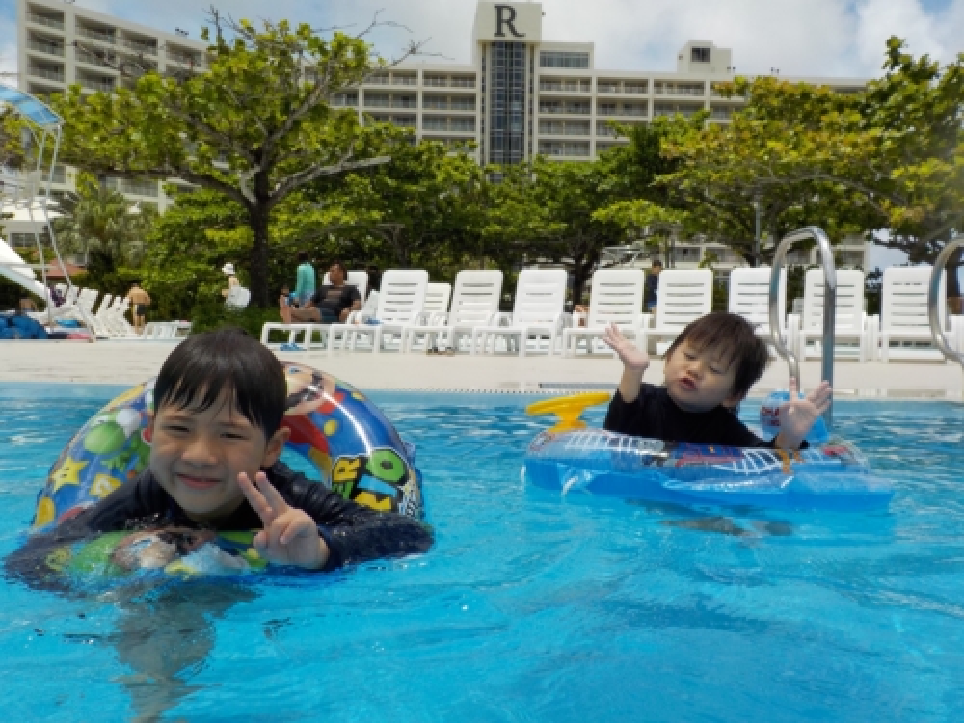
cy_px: 362
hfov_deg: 60.0
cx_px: 482
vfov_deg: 46.8
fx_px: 835
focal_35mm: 30
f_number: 3.3
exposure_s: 1/2000
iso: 125
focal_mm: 4.1
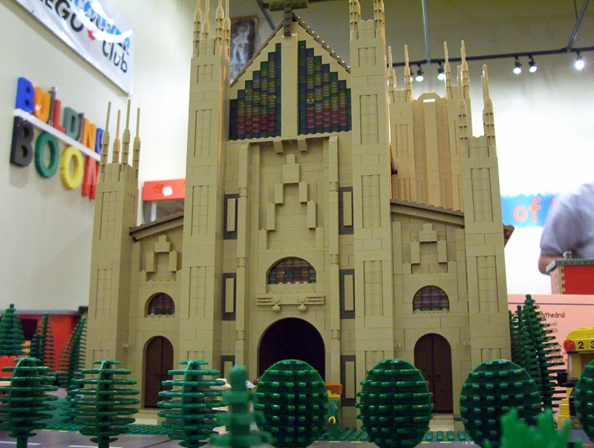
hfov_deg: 43.8
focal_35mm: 43
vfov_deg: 33.7
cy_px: 224
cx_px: 297
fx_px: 740
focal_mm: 5.77
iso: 200
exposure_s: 1/8
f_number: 2.73
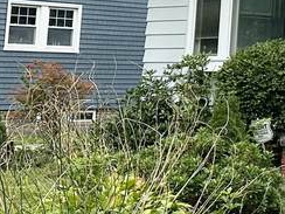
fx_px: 1037
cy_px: -85
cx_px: 509
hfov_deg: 13.9
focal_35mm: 126
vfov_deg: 11.4
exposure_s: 1/3472
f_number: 1.78
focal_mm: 6.86
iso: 80
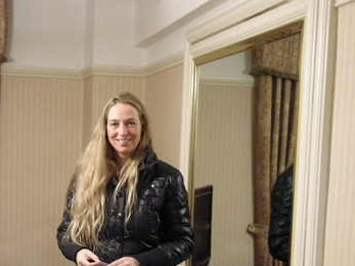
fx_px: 656
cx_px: 120
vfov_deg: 22.6
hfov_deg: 30.1
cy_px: 215
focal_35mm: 64
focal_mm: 7.9
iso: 800
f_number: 2.8
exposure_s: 1/6.5
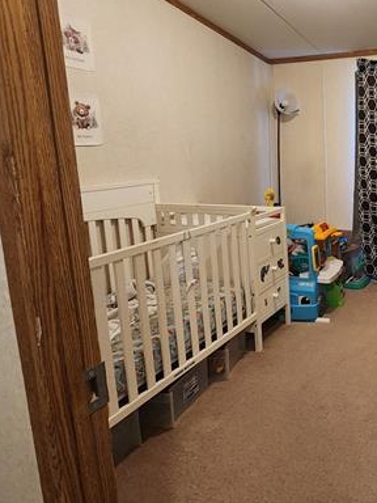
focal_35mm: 26
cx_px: 348
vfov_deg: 67.1
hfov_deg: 47.0
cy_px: 224
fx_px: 378
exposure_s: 1/30
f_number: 2.2
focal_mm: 2.2
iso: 640
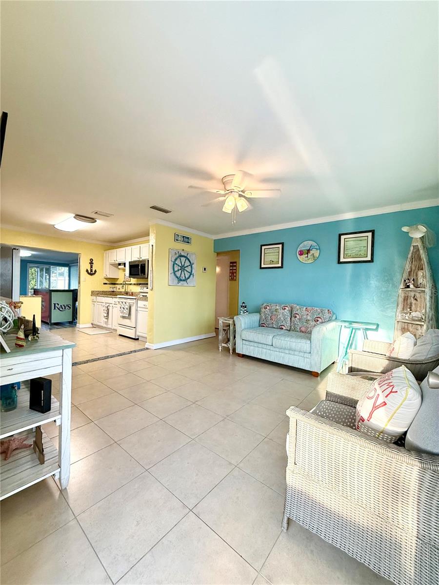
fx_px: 237
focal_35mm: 14
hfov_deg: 85.7
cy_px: 292
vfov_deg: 102.1
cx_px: 220
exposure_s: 1/120
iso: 160
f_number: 2.2
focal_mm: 2.22
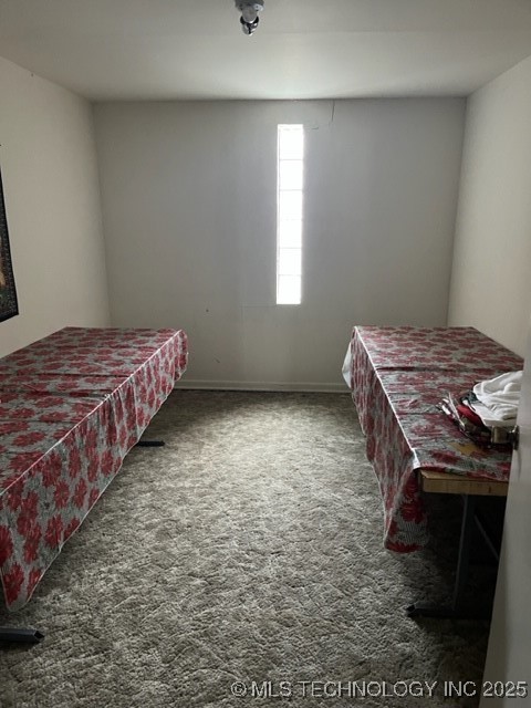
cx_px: 266
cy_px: 354
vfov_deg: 67.3
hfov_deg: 53.1
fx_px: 532
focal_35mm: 26
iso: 500
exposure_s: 1/30
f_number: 1.6
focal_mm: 5.1
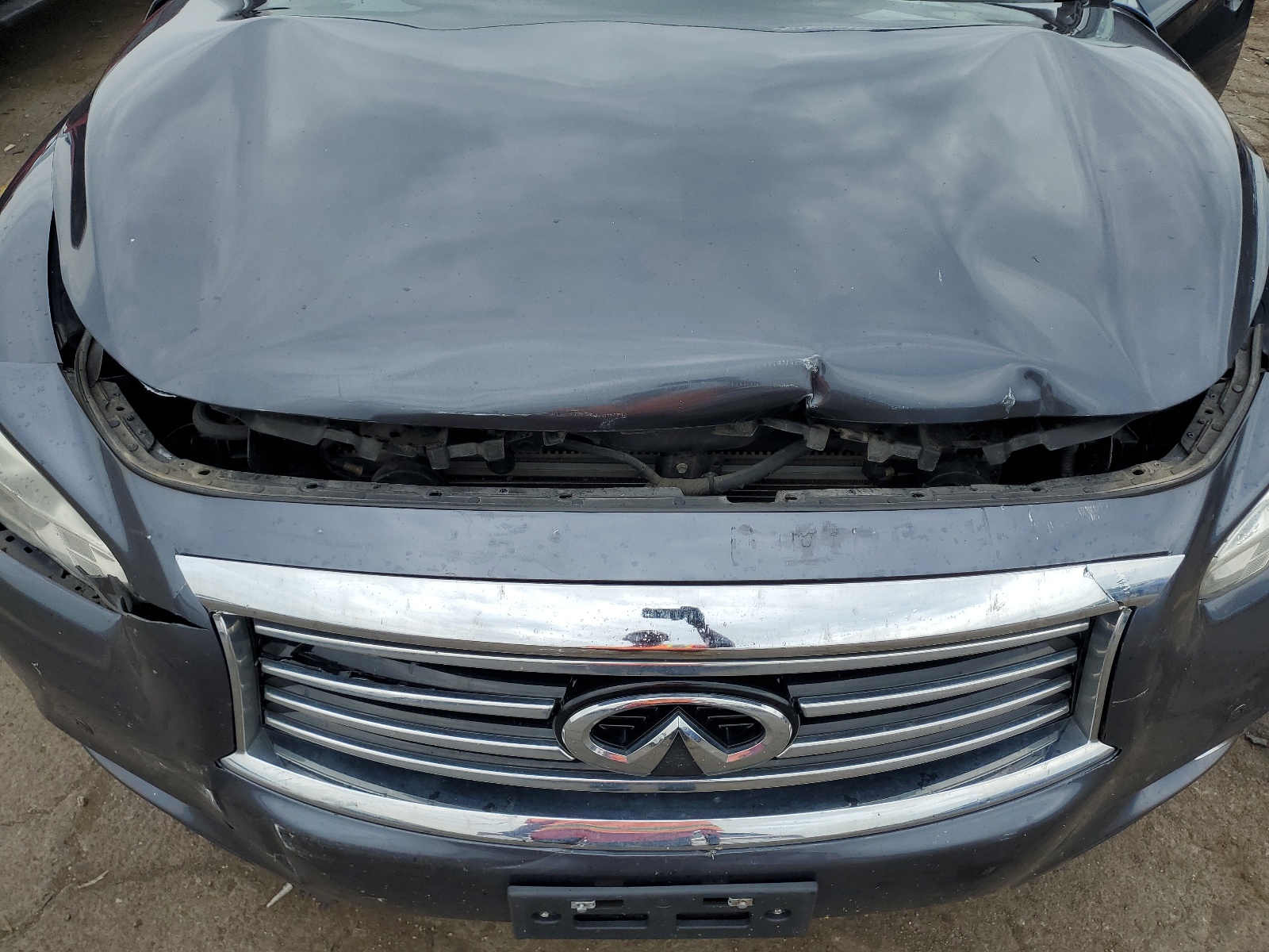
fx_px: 953
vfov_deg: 53.1
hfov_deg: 67.3
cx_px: 634
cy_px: 476
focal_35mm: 26
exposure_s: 1/2000
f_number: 1.5
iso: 50
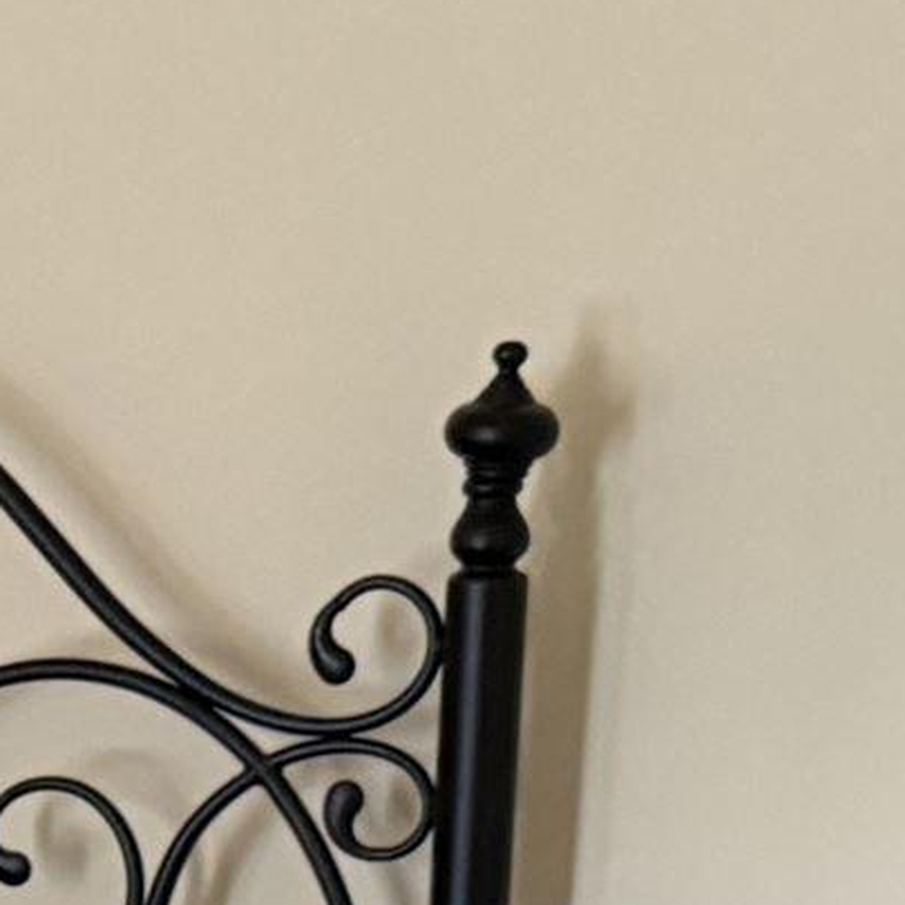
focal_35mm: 161
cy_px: 1435
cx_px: -1023
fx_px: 4762
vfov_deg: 10.4
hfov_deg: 9.9
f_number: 1.78
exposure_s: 1/60
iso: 500
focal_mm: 6.76
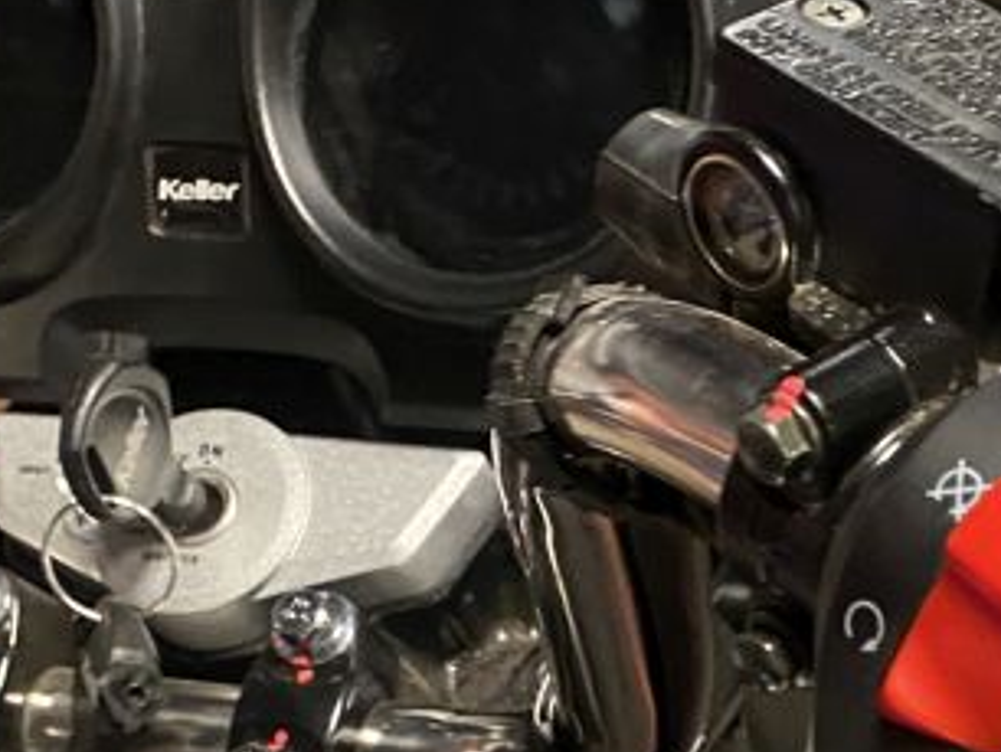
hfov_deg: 20.3
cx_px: 1217
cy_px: 992
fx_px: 2605
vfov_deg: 15.6
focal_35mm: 90
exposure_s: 1/50
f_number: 1.8
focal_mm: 4.25
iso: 400
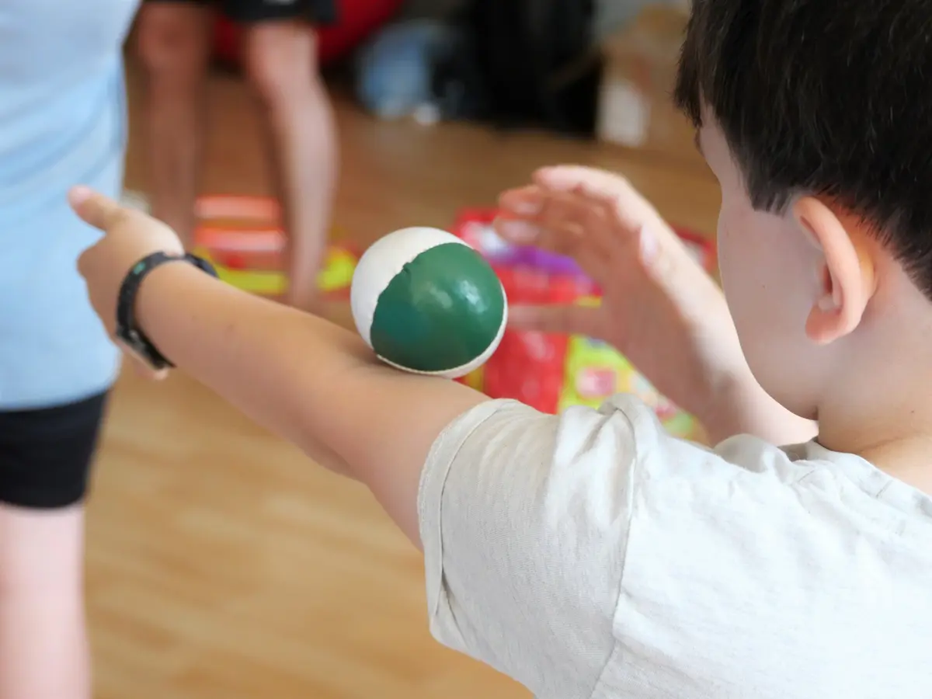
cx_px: 466
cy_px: 350
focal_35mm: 102
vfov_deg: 14.5
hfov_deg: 19.3
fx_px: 2746
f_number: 5
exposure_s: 1/125
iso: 2000
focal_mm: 51
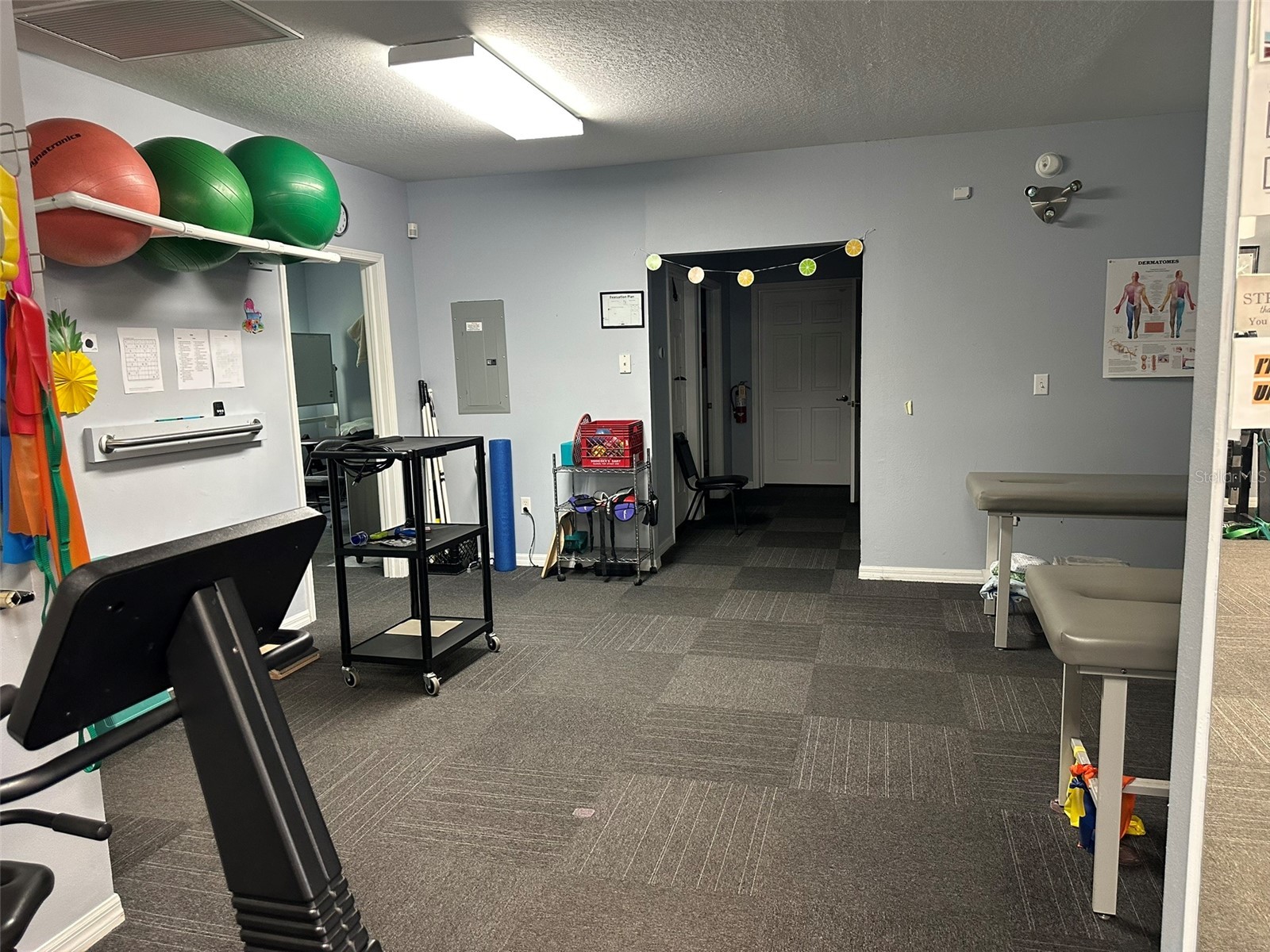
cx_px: 635
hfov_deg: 71.6
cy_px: 476
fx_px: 881
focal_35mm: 24
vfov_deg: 56.8
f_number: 1.78
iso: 320
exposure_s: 1/60
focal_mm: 6.86
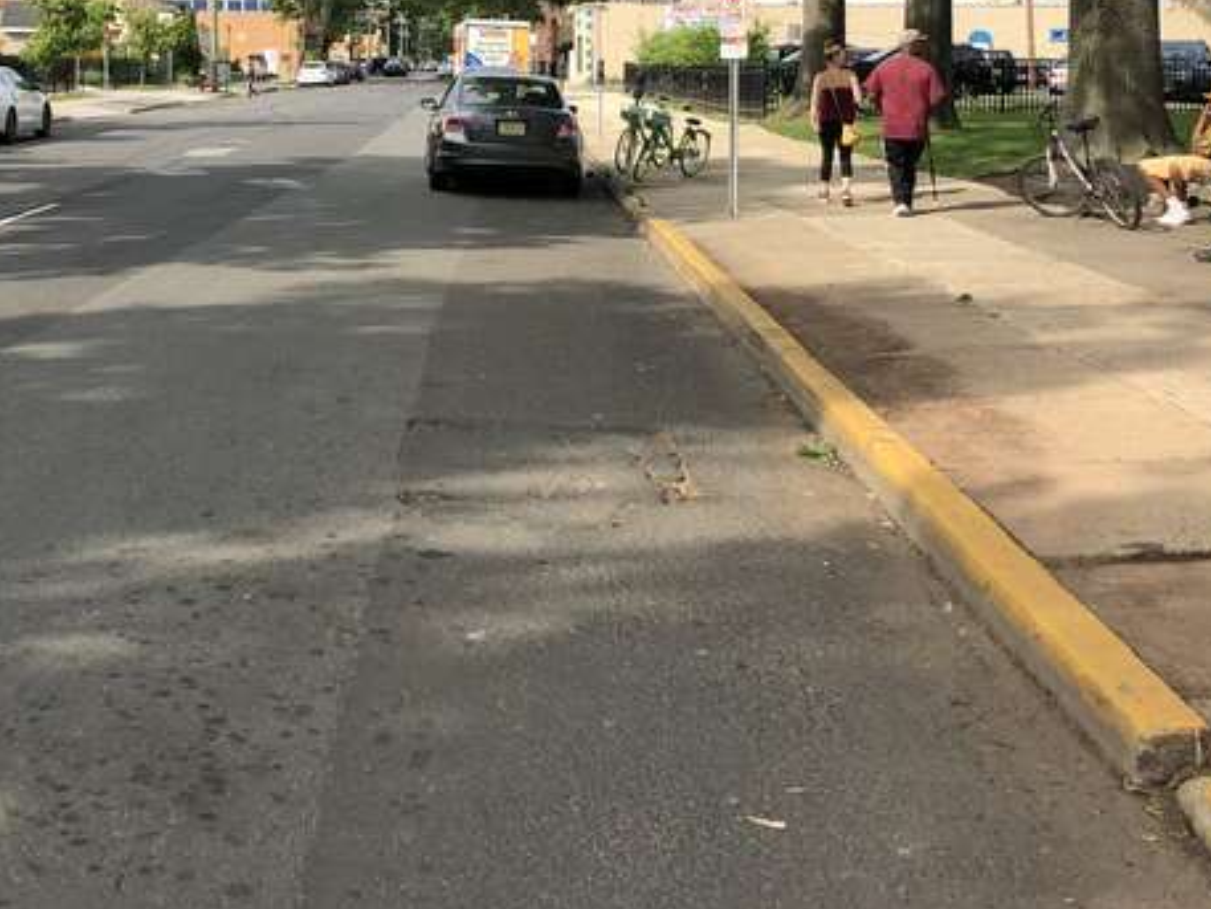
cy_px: 125
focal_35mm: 49
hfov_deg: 38.4
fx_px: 1715
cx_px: 400
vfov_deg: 28.7
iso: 20
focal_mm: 4
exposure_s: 1/1185
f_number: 1.8
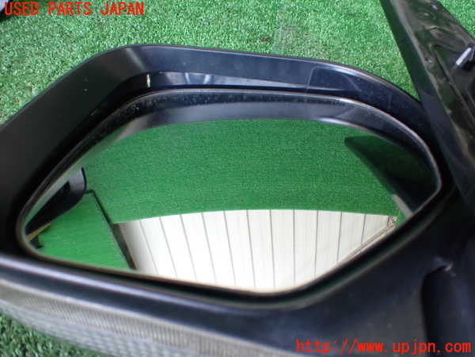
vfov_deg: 46.8
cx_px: 238
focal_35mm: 30
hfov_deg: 60.0
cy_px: 178
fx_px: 412
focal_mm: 5.4
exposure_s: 1/125
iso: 400
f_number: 2.3
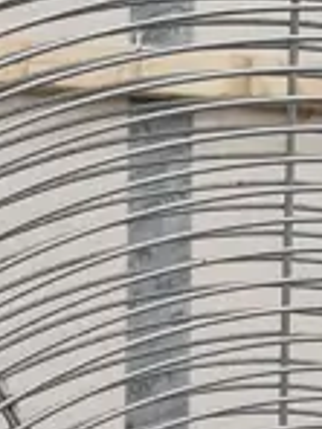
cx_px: 241
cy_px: 754
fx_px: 2146
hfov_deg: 8.6
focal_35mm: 173
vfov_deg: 10.8
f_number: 1.8
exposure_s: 1/100
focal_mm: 7
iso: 320
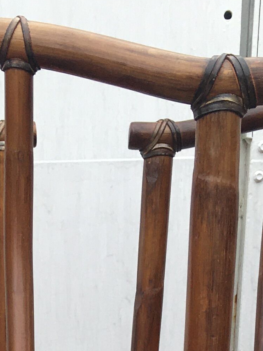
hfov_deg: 12.4
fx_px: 1196
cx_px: 2
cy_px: 692
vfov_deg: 14.1
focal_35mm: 118
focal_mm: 4.15
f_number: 2.2
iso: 25
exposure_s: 1/368
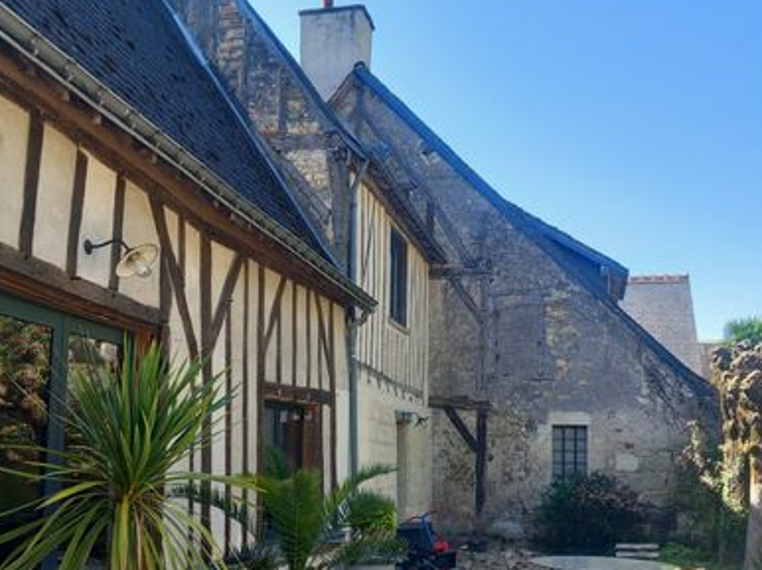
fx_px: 924
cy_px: 389
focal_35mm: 42
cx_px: 357
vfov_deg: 33.9
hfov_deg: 44.8
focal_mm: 4
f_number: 1.8
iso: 20
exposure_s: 1/114
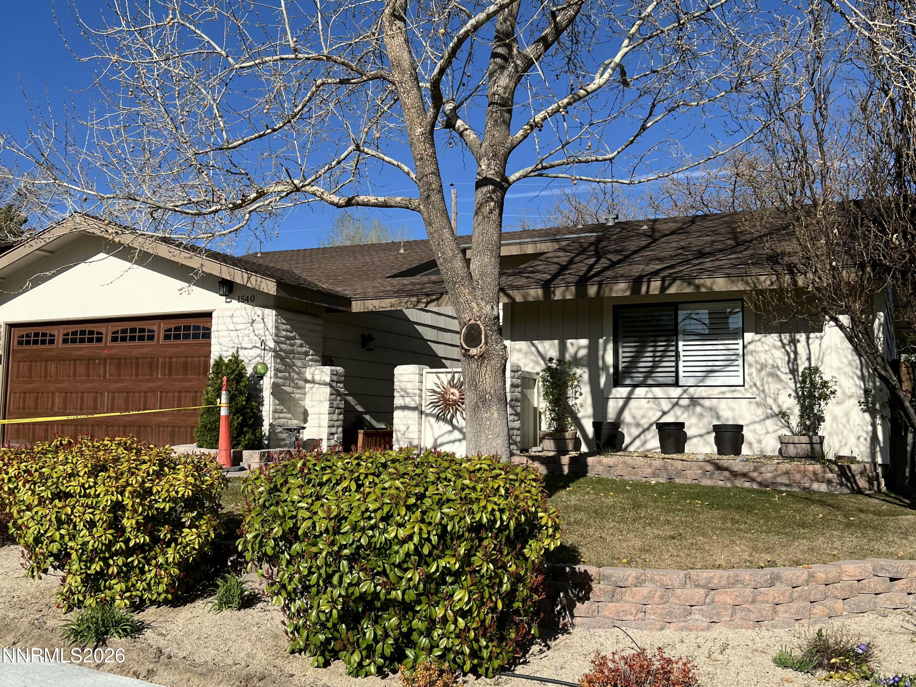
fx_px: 688
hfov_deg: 67.3
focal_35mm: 26
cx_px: 458
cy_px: 344
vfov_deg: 53.1
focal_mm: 5.7
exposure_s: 1/10000
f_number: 1.5
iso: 50
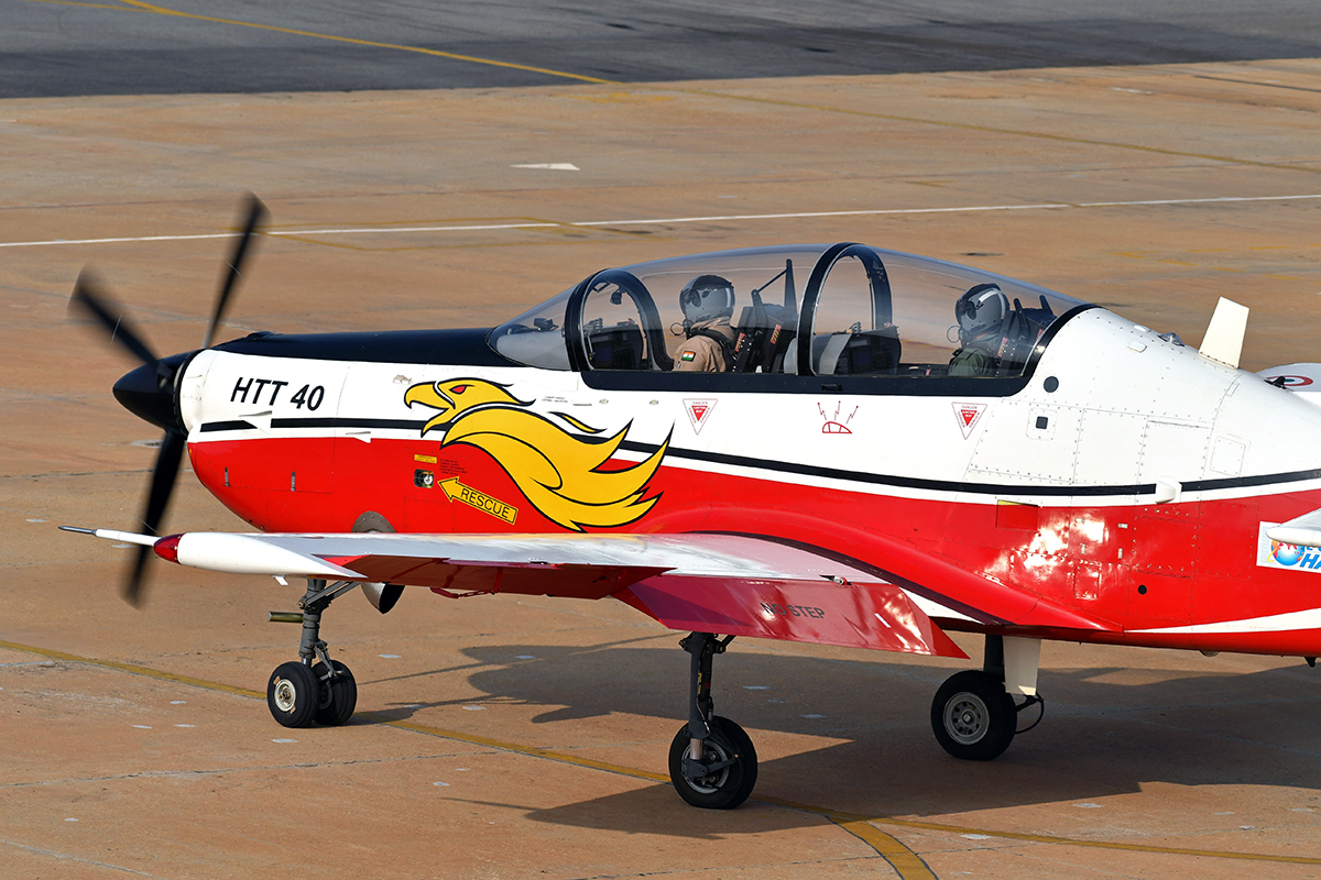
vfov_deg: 4.6
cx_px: 660
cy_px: 440
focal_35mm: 300
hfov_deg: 6.9
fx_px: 11007
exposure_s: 1/800
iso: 100
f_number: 6.3
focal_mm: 200
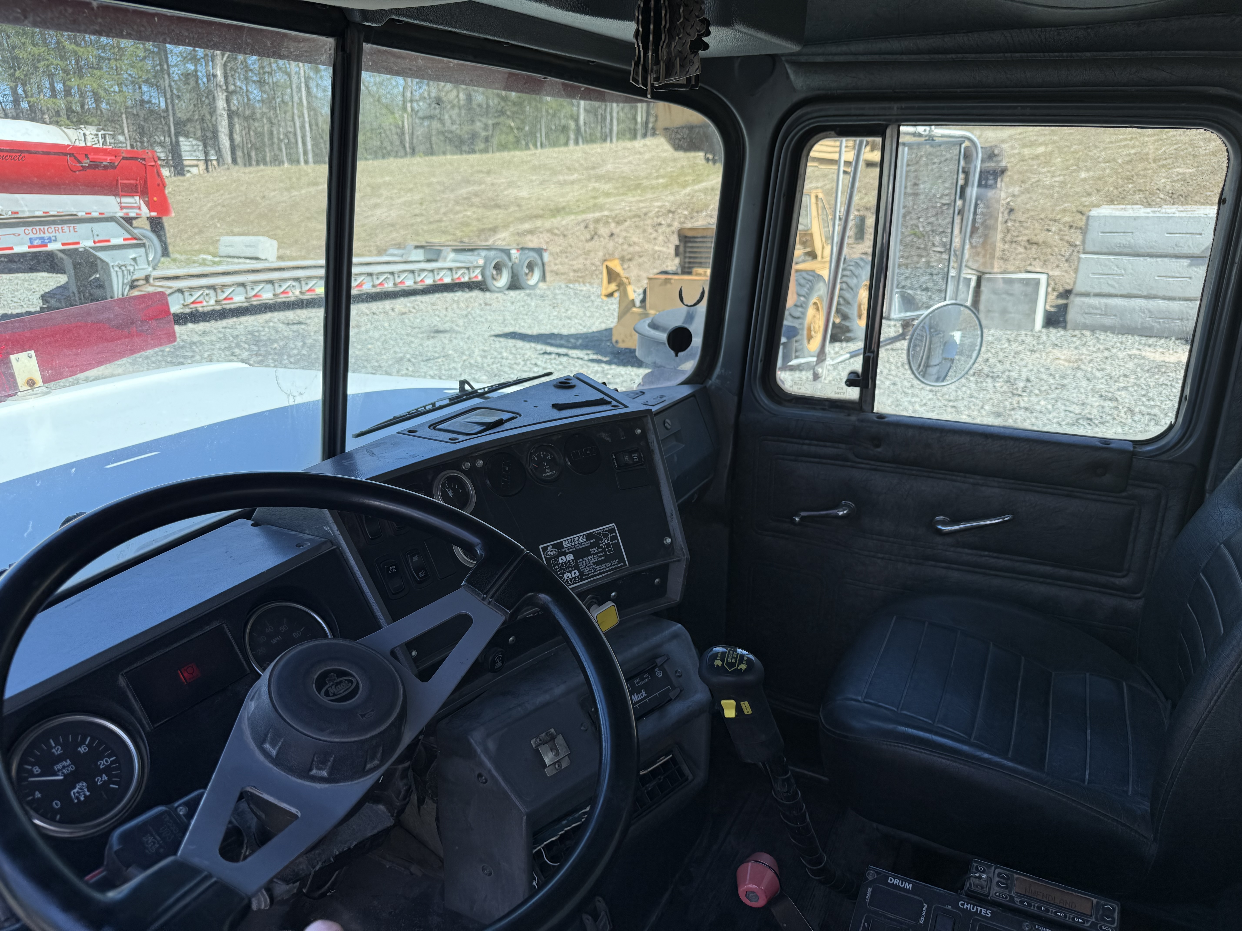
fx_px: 861
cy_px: 466
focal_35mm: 24
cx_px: 621
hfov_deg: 71.6
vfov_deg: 56.8
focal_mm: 6.76
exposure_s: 1/1060
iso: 80
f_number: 1.78
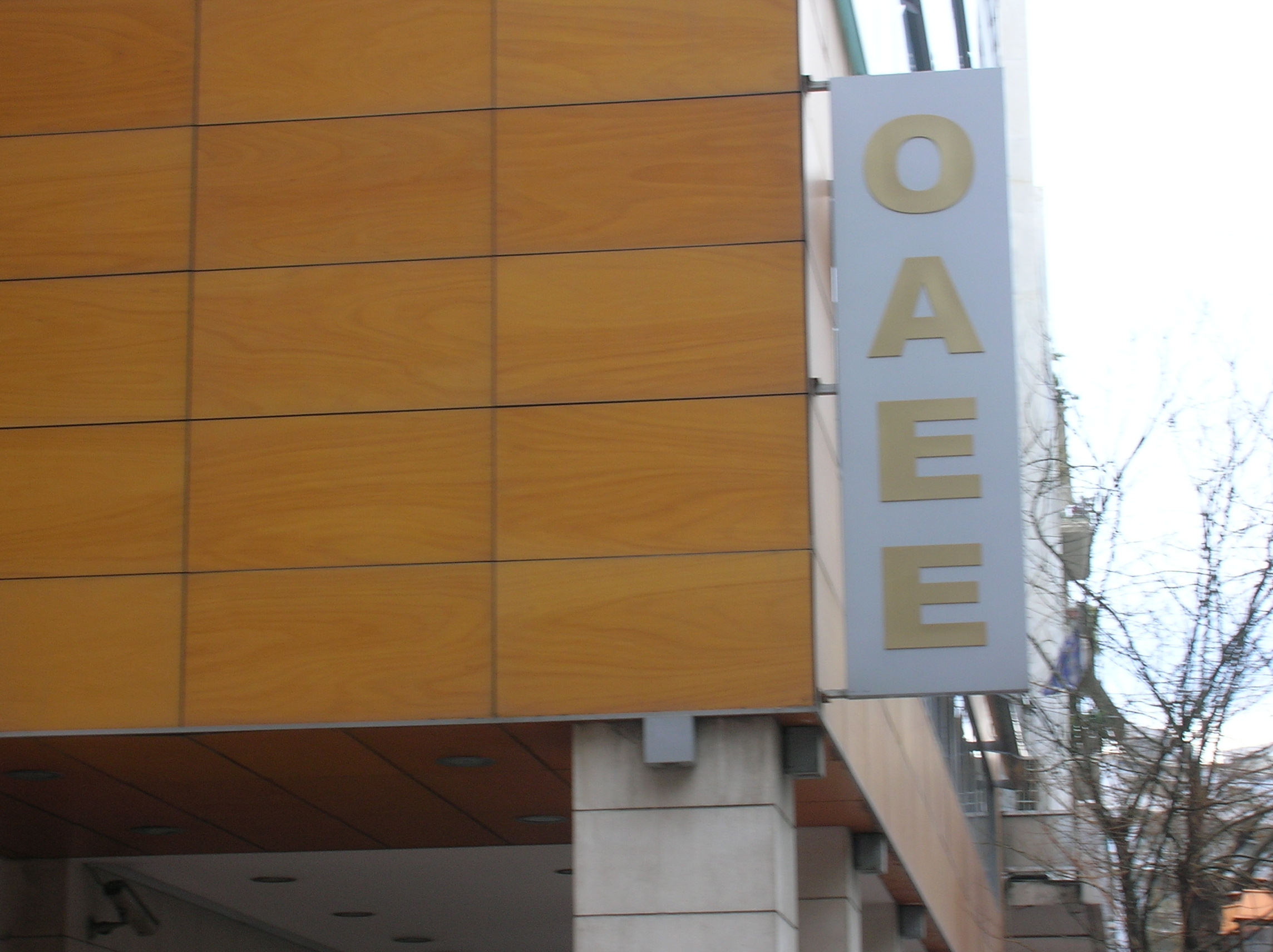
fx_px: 3160
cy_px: 476
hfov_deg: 22.8
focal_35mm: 86
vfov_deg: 17.1
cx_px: 636
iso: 50
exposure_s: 1/35.2
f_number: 7.4
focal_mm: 14.3
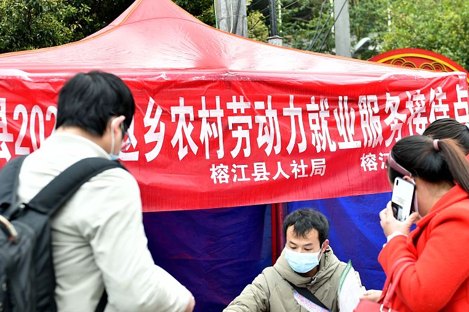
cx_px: 254
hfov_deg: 31.9
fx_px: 820
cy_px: 132
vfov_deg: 21.5
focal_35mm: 63
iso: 800
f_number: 3.5
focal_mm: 40
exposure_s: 1/400
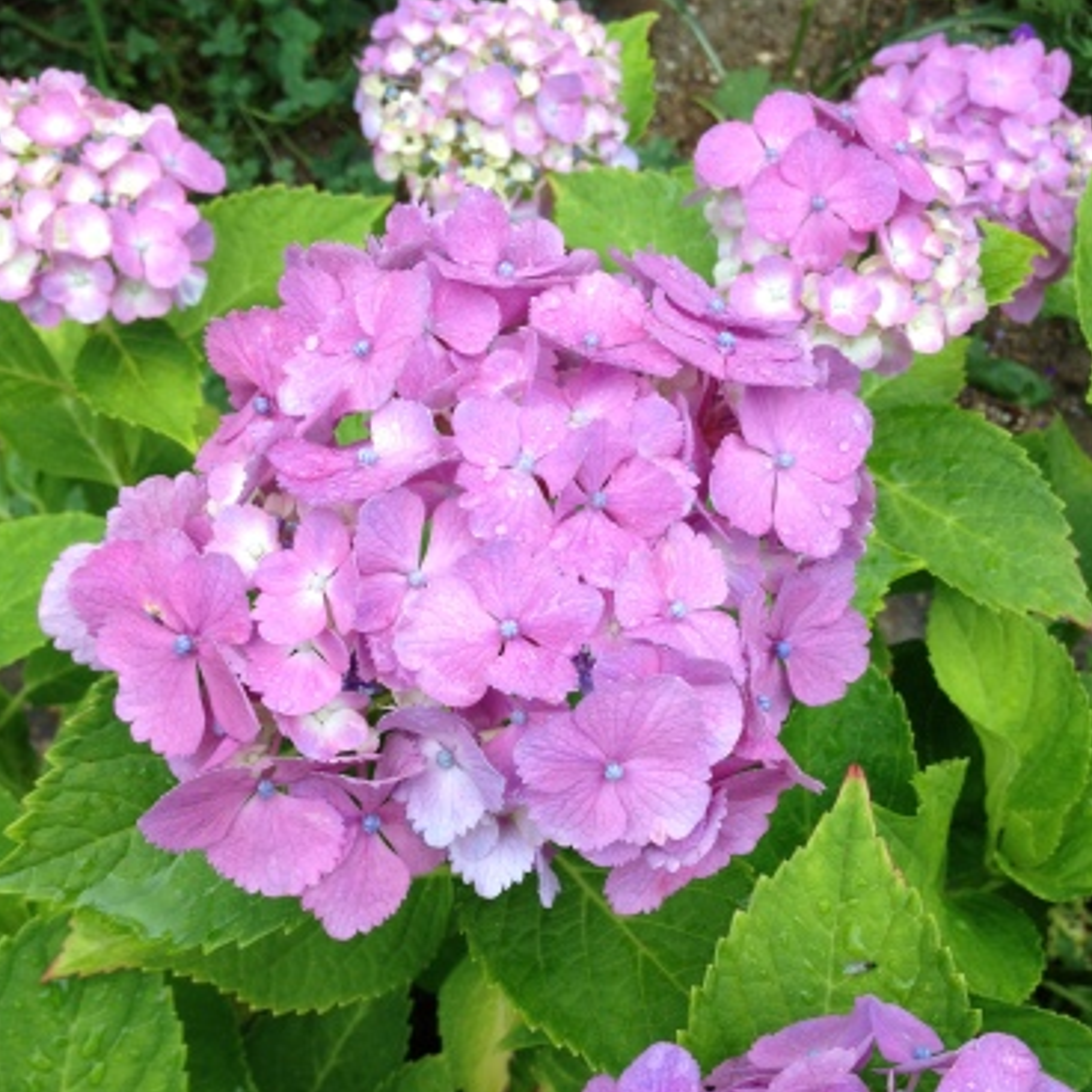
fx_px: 1499
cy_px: 659
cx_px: 539
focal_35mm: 42
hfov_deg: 40.0
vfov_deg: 39.8
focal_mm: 4.28
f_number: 2.4
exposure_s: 1/120
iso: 64
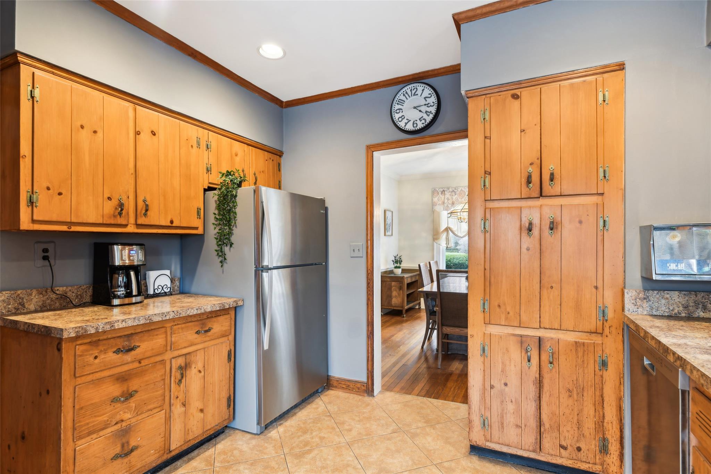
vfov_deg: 67.4
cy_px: 237
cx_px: 356
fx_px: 355
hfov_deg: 90.0
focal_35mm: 18
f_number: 8
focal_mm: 18
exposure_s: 1/3.33
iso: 320
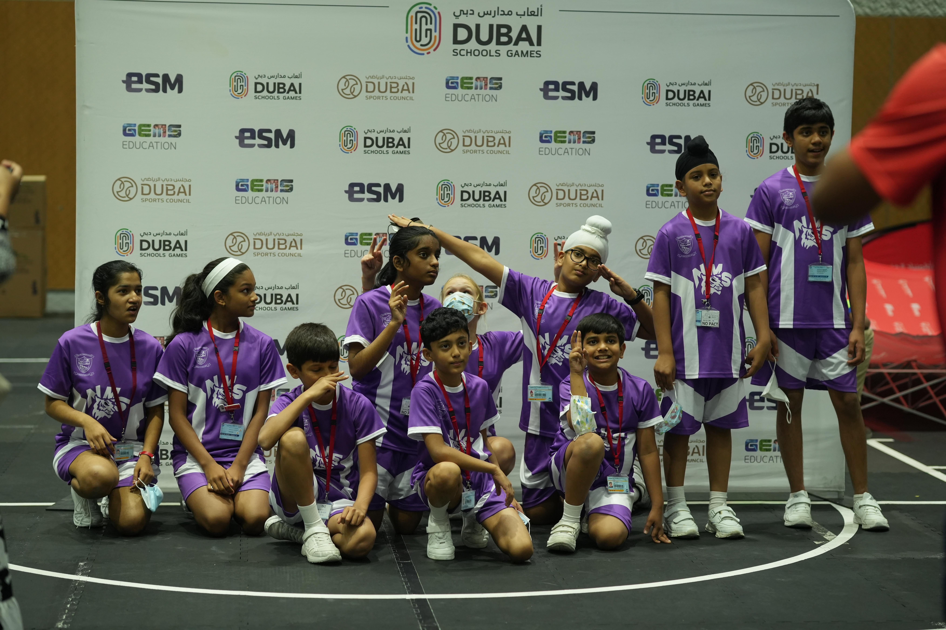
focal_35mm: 85
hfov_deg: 23.9
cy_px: 315
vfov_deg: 16.1
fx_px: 2233
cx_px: 473
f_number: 2.5
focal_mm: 85
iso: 1600
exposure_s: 1/250
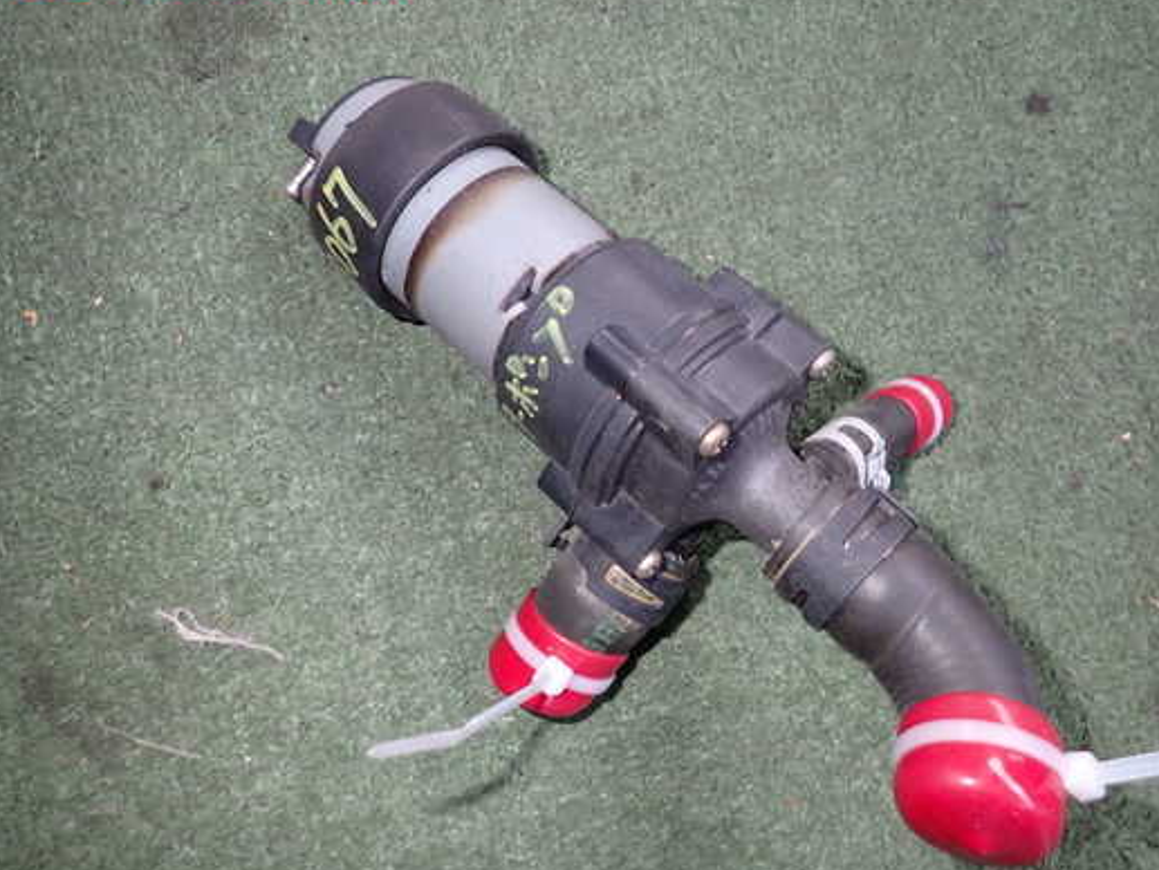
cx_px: 655
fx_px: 971
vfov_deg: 48.2
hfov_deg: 61.4
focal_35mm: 29
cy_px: 455
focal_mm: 4.5
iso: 200
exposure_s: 1/30
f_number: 5.6
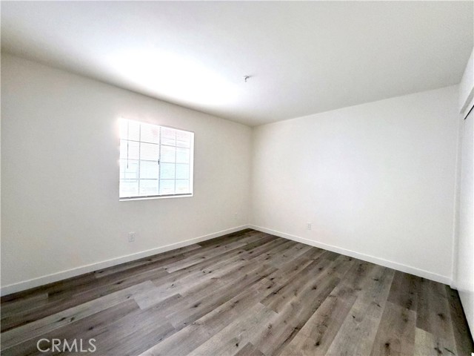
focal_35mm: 14
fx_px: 192
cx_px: 237
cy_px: 178
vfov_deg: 85.7
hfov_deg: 102.1
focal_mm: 2.22
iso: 320
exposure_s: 1/68
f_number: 2.2
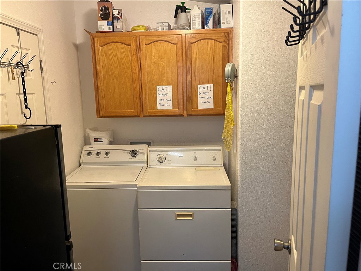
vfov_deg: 53.1
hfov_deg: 67.3
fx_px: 271
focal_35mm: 26
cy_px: 136
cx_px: 180
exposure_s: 1/60
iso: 200
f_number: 1.6
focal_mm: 5.1
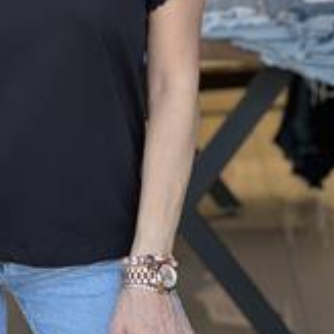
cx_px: 25
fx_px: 2129
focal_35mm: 195
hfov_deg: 8.9
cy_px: -29
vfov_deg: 8.9
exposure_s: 1/100
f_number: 2.8
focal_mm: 9
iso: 64
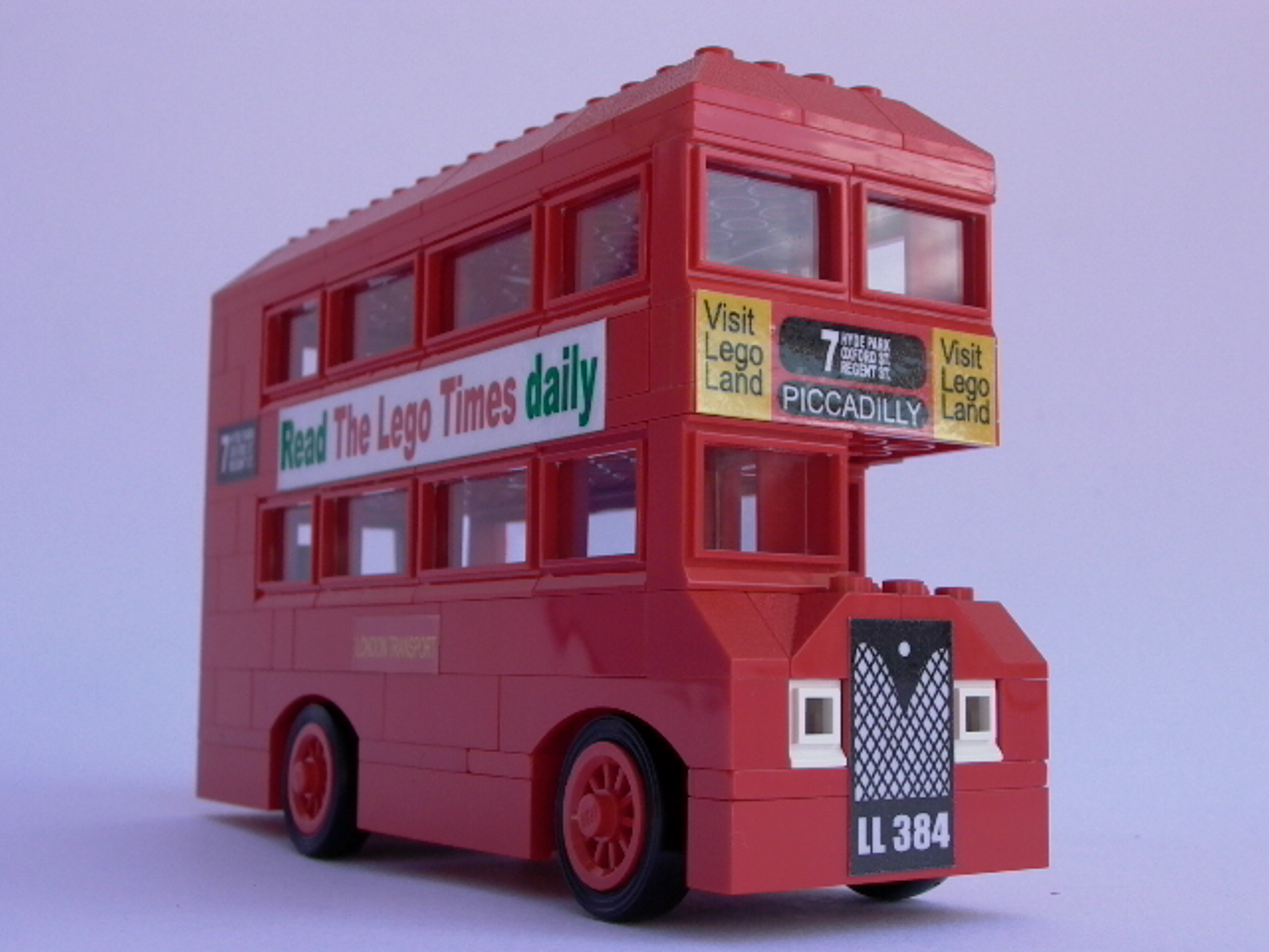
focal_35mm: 48
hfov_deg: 39.7
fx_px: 1760
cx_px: 634
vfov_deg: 30.3
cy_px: 476
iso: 100
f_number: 4.94
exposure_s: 1/559
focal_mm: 9.84
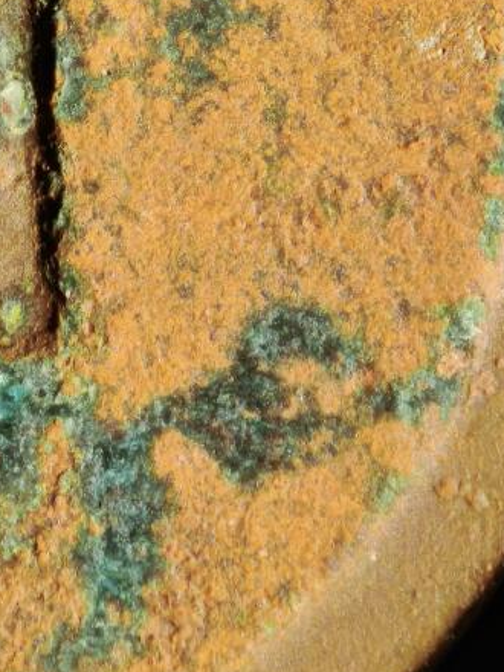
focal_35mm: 470
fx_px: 9124
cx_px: -269
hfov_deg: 3.2
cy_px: 108
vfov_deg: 4.2
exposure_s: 1/100
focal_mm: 9
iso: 320
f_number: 2
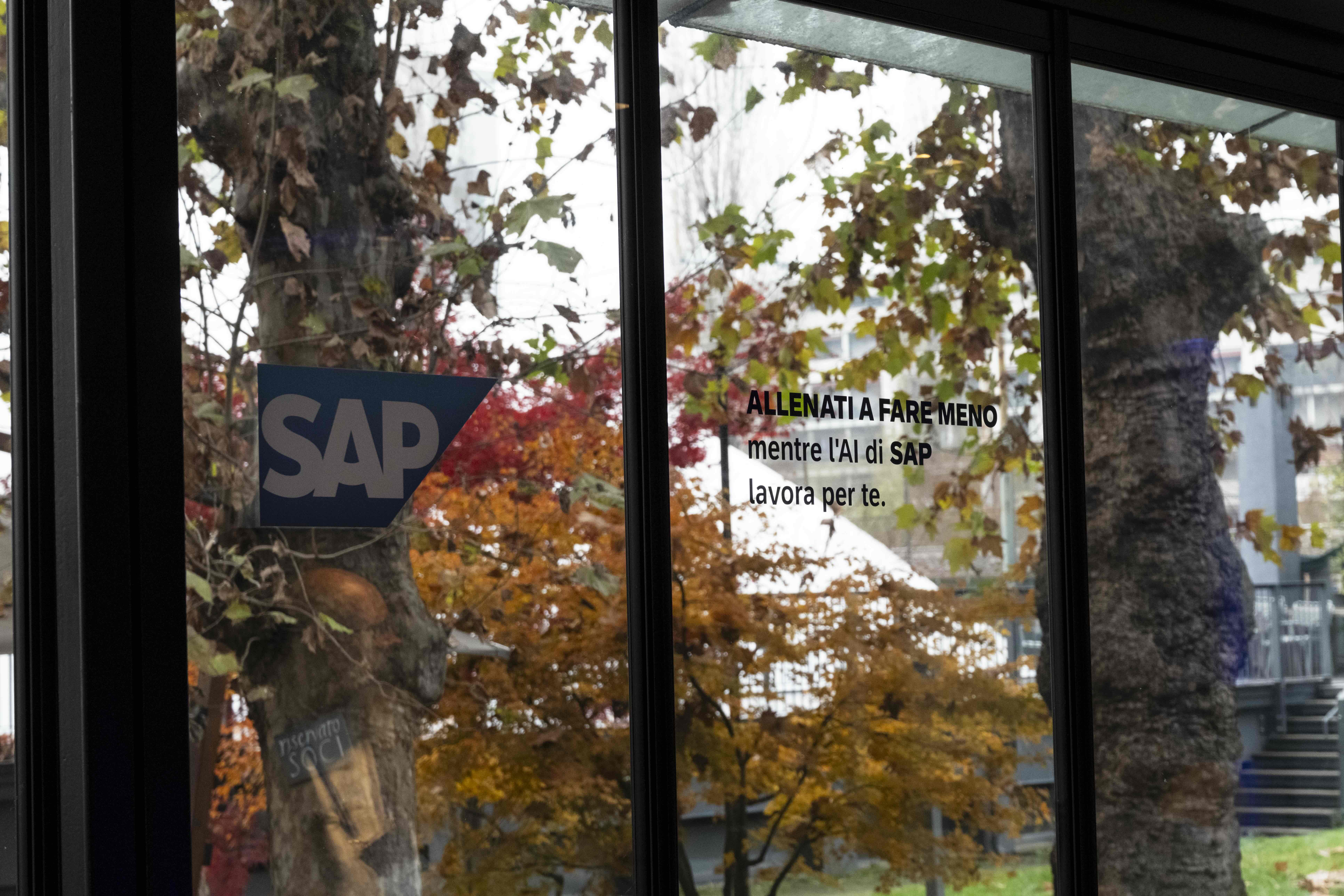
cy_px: 448
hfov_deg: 27.0
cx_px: 672
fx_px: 2800
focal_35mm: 75
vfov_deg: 18.2
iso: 2000
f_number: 6.4
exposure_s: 1/60
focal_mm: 50
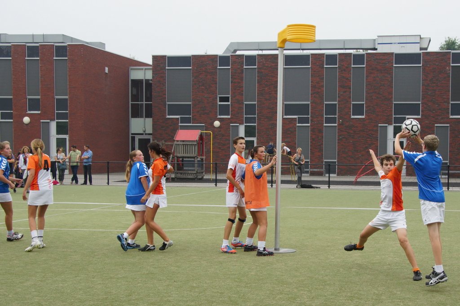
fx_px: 536
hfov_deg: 46.4
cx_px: 230
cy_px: 153
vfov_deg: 31.9
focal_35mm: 42
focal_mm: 28
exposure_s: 1/800
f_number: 6.3
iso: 400
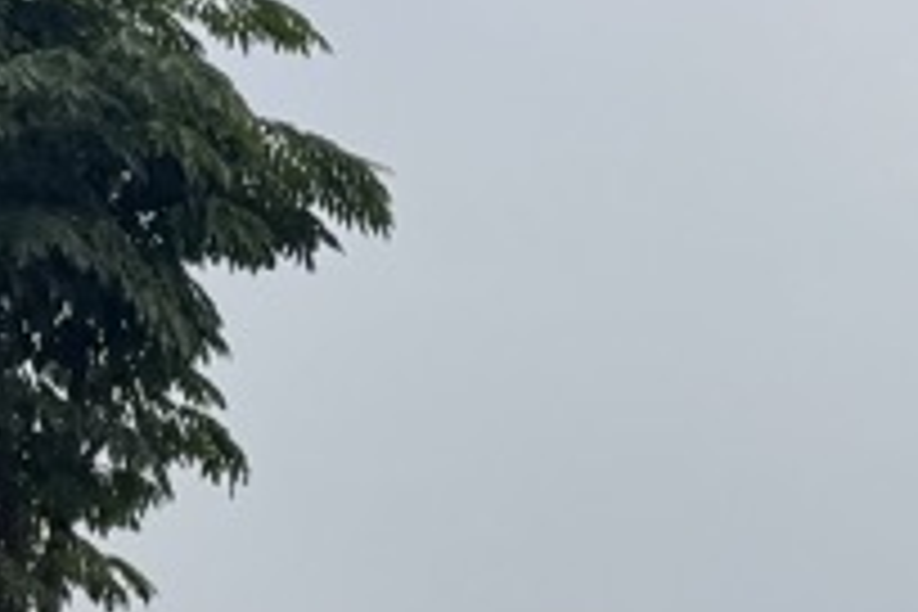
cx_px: 1548
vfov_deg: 10.0
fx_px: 3187
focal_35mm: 125
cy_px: 1318
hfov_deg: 14.7
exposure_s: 1/4950
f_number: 1.78
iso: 80
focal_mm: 6.76
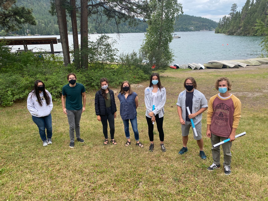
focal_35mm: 26
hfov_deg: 67.3
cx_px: 134
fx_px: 201
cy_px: 100
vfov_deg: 53.1
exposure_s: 1/778
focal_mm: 4.25
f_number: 1.8
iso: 32
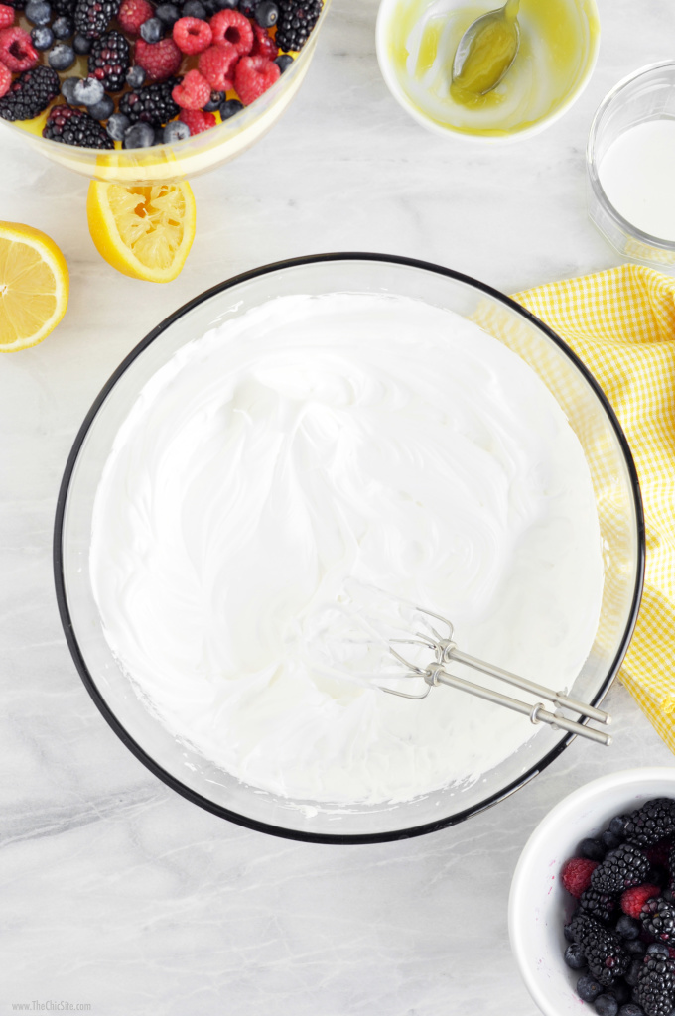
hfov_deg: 18.1
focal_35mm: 75
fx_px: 2115
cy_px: 508
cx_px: 338
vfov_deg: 27.0
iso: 250
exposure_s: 1/80
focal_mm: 50
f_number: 5
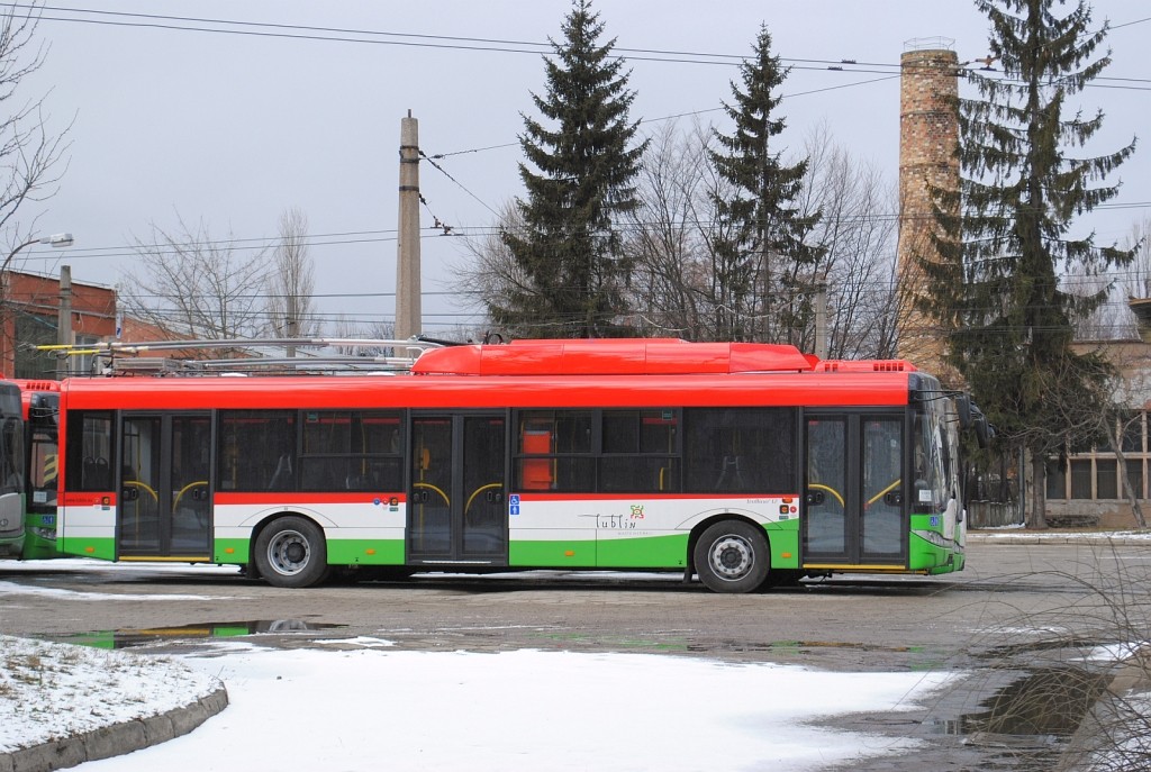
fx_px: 2643
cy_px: 386
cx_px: 576
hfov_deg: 24.6
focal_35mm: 82
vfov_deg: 16.6
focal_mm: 55
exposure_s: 1/500
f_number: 8
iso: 400
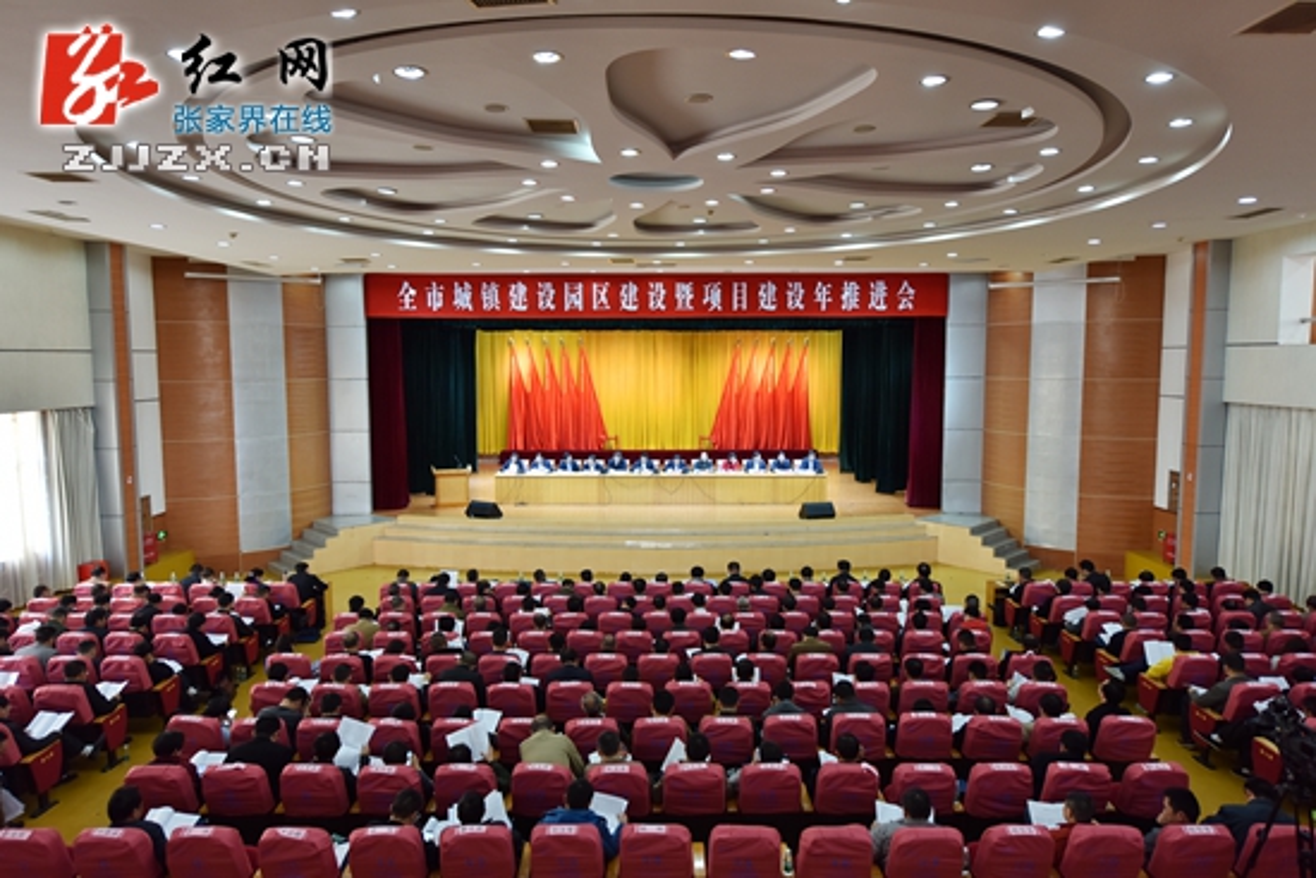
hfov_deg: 73.7
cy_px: 439
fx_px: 878
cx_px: 658
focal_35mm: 24
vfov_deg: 53.2
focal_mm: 24
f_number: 4
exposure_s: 1/60
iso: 400
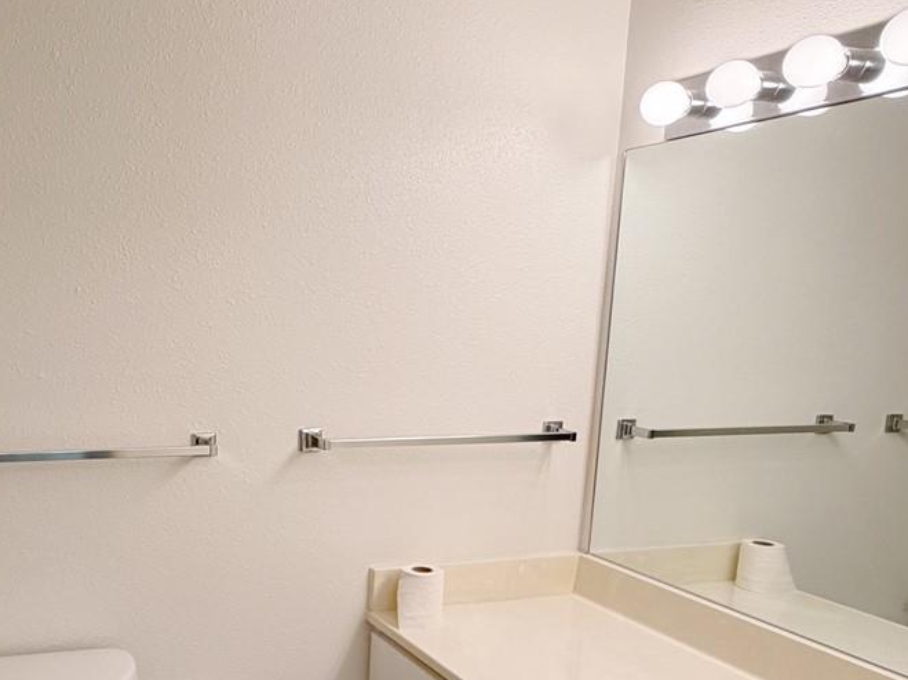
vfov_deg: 41.3
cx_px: 186
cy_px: 447
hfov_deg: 50.8
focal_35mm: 34
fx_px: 892
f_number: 2.2
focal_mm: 2.22
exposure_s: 1/120
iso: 100
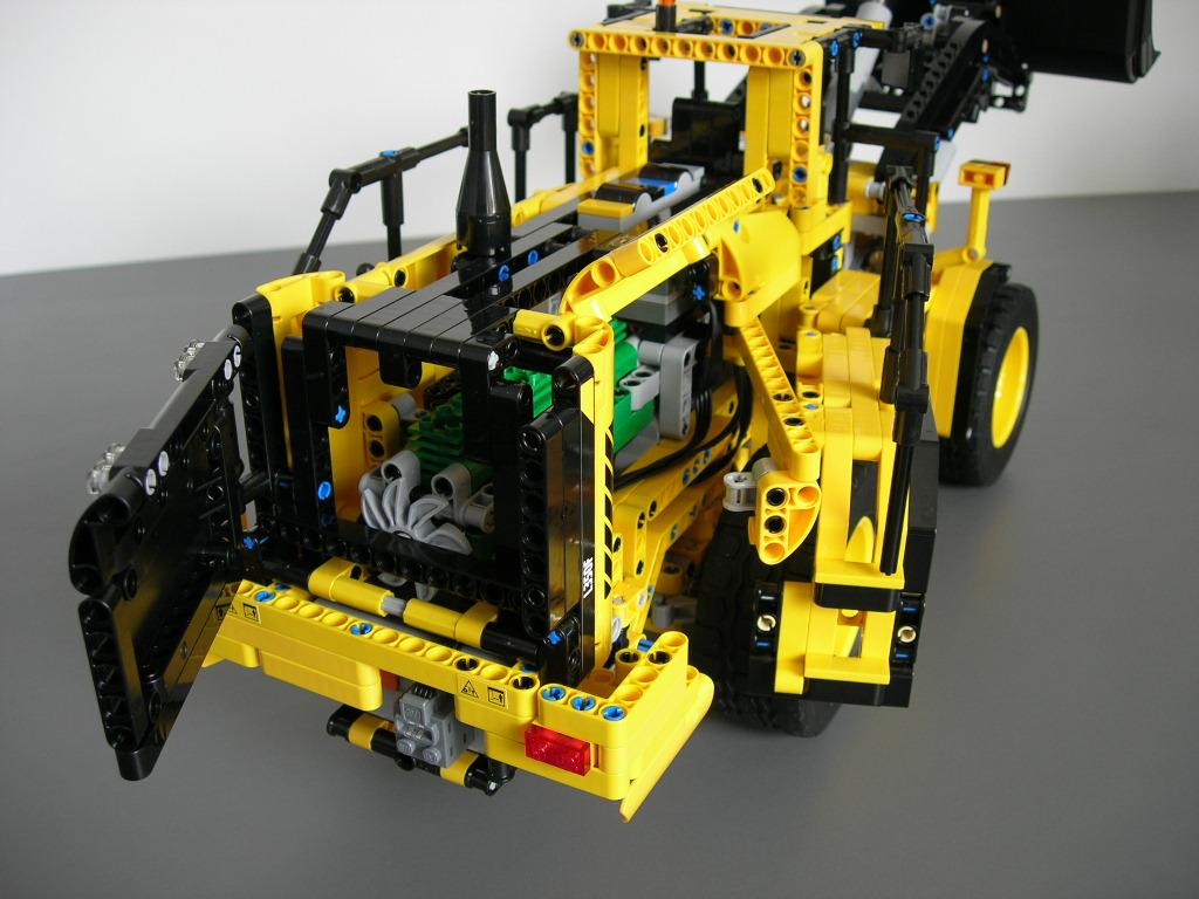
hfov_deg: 49.0
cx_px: 600
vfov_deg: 37.7
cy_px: 450
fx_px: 1316
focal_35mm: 38
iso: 64
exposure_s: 1/46.6
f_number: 2.8
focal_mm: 7.8
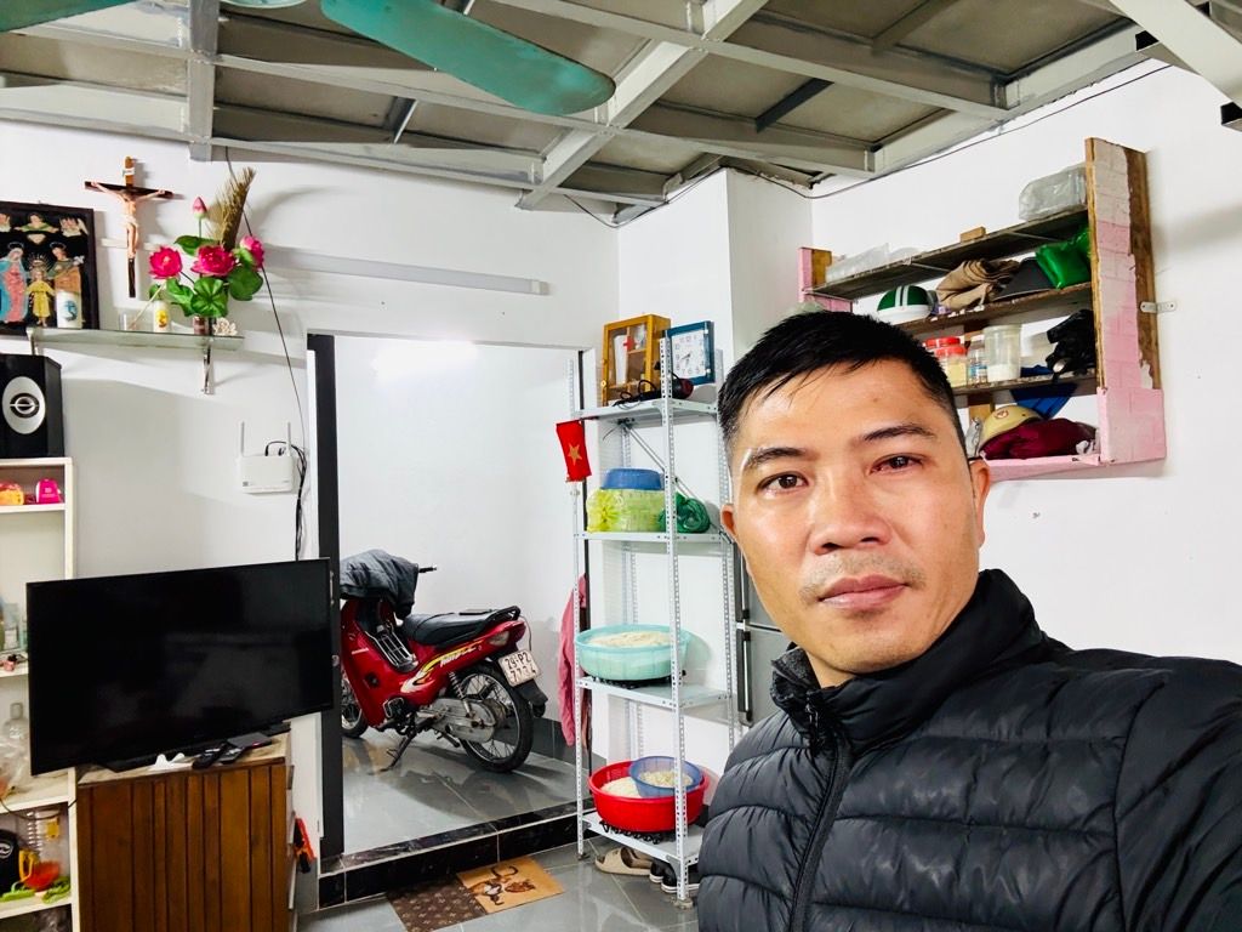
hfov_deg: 73.9
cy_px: 466
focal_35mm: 23
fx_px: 825
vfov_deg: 58.9
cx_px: 621
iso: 320
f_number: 1.9
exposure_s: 1/60
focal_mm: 2.69
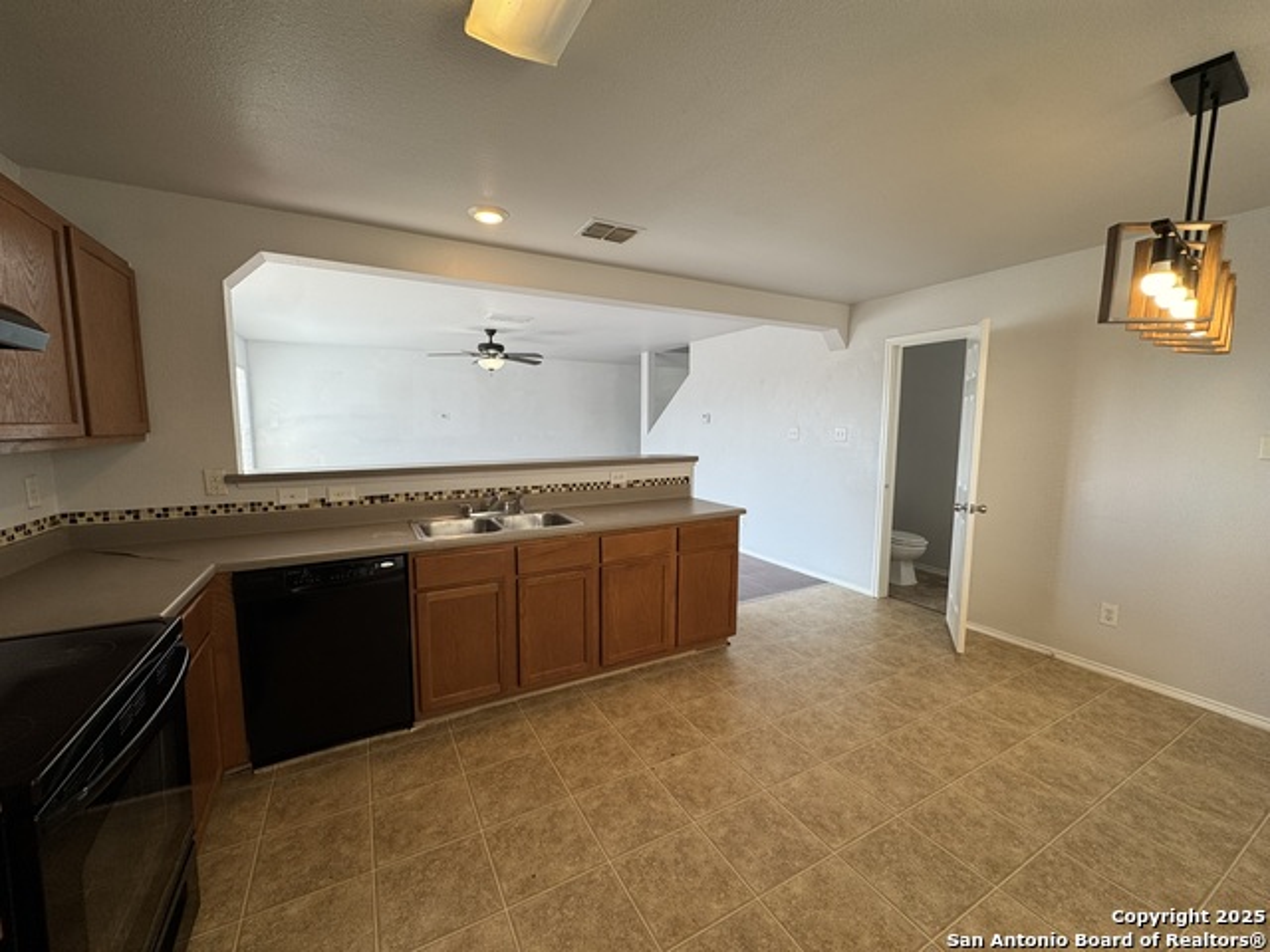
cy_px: 476
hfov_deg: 102.1
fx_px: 514
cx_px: 635
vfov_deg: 85.7
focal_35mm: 14
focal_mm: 2.22
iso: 50
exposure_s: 1/120
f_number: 2.2
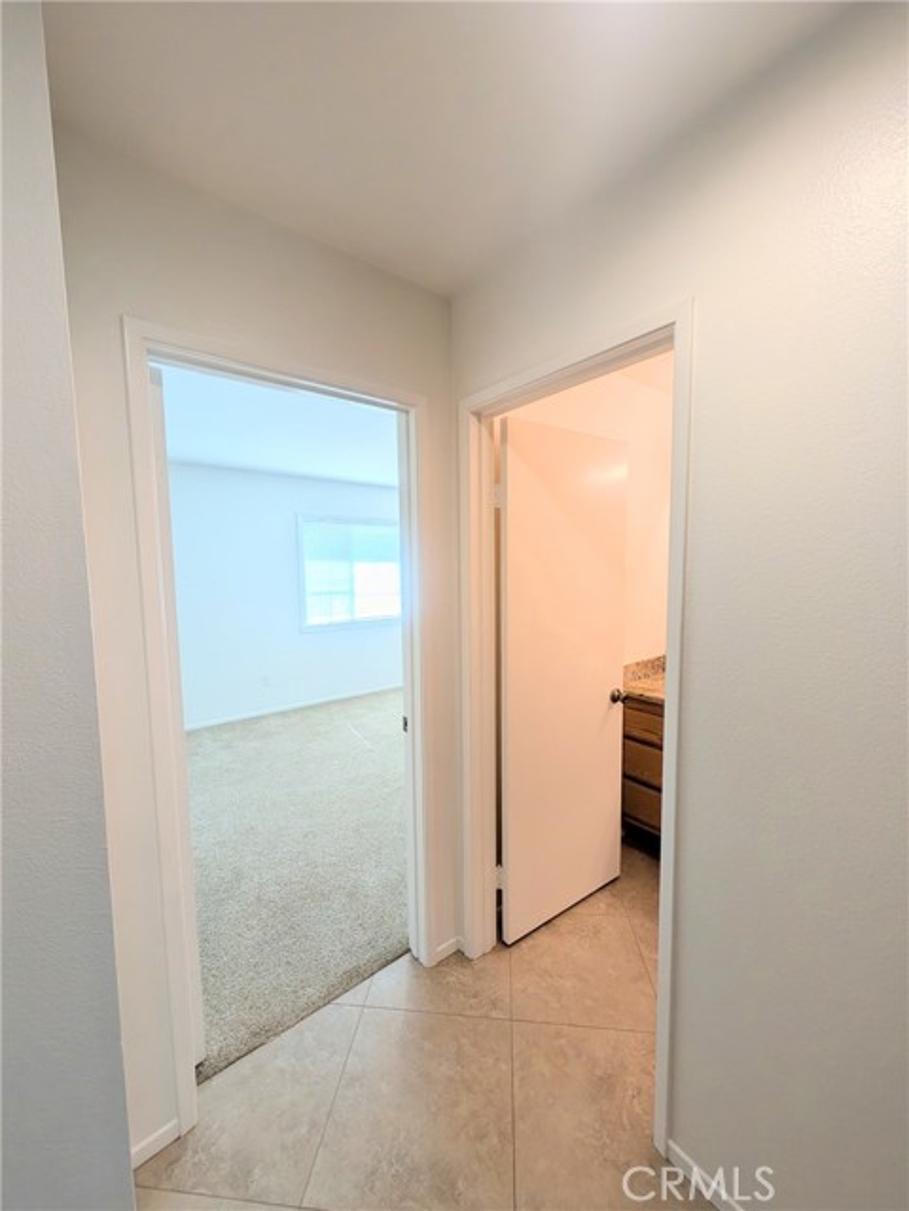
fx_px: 420
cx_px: 454
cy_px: 606
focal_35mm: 12
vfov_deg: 110.5
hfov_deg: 94.5
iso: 45
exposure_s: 1/239
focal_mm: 2.02
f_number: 1.7
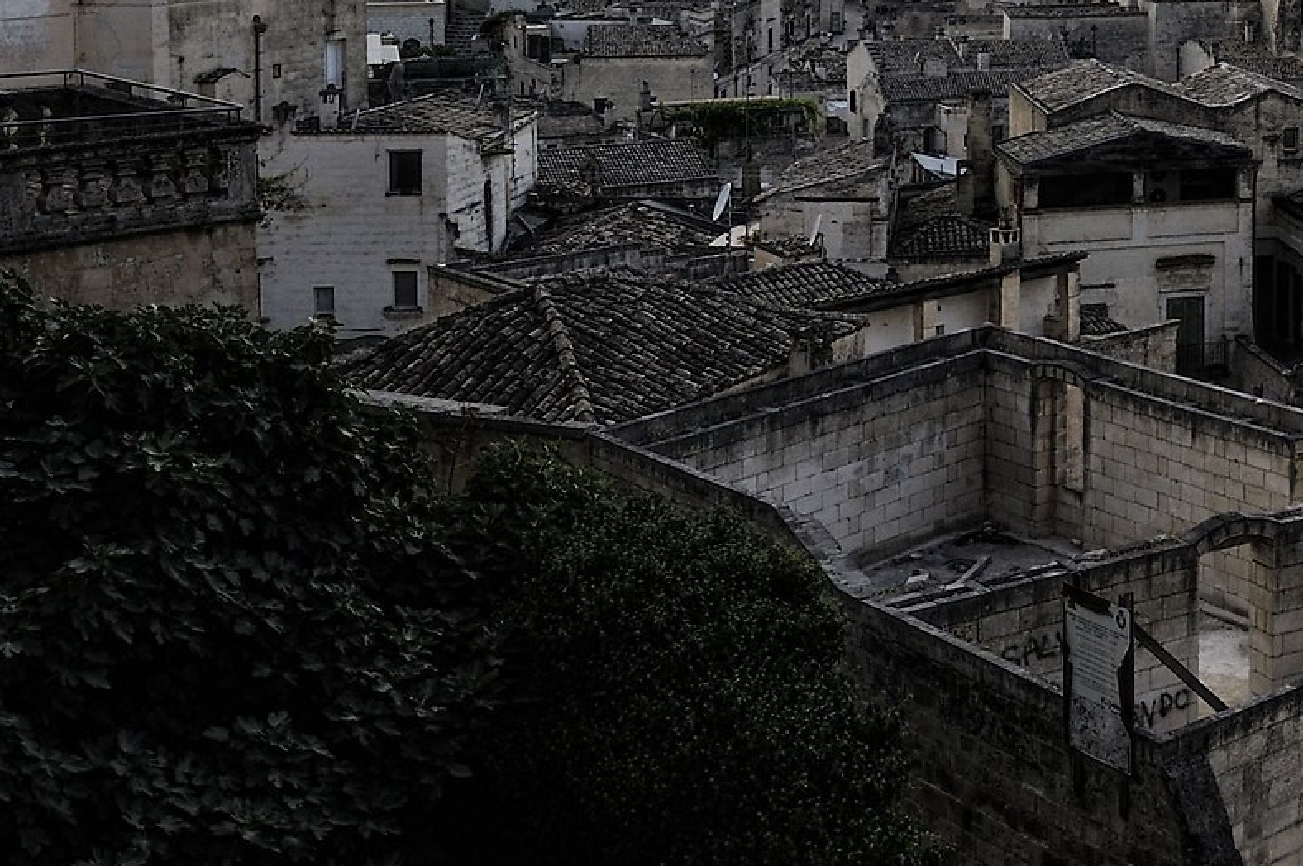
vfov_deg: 19.5
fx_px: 2423
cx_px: 1470
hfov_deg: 27.3
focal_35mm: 67
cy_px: -68
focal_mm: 22
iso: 200
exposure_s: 1/50
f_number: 9
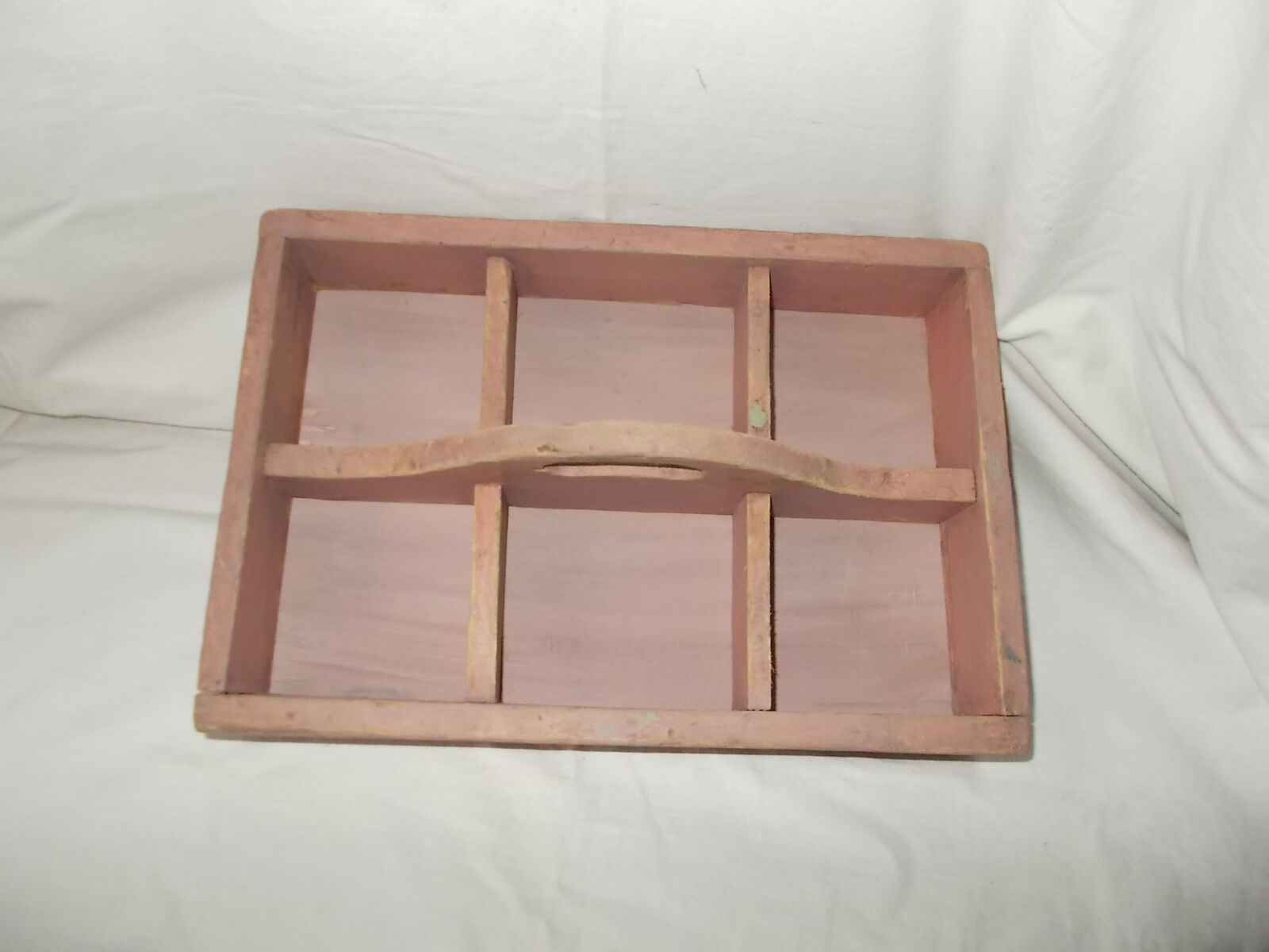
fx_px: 953
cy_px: 476
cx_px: 634
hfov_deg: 67.3
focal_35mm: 26
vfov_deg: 53.1
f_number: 3.2
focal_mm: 4.6
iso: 200
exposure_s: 1/25
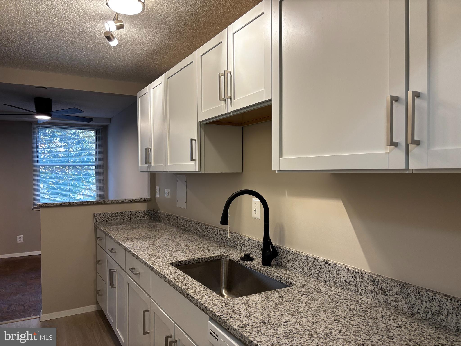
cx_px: 230
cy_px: 173
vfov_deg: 53.1
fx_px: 346
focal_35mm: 26
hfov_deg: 67.3
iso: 100
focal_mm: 5.96
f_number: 1.6
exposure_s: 1/120
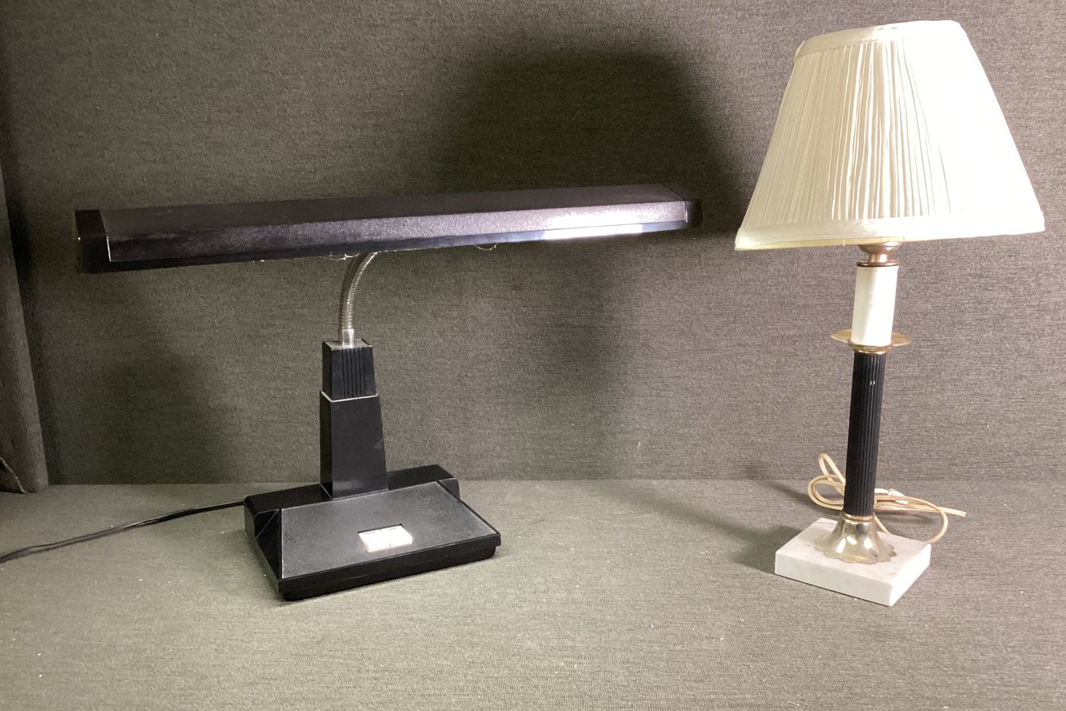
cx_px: 545
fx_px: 977
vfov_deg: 40.0
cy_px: 368
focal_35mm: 33
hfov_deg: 57.2
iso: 400
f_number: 2.4
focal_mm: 3.3
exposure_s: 1/60
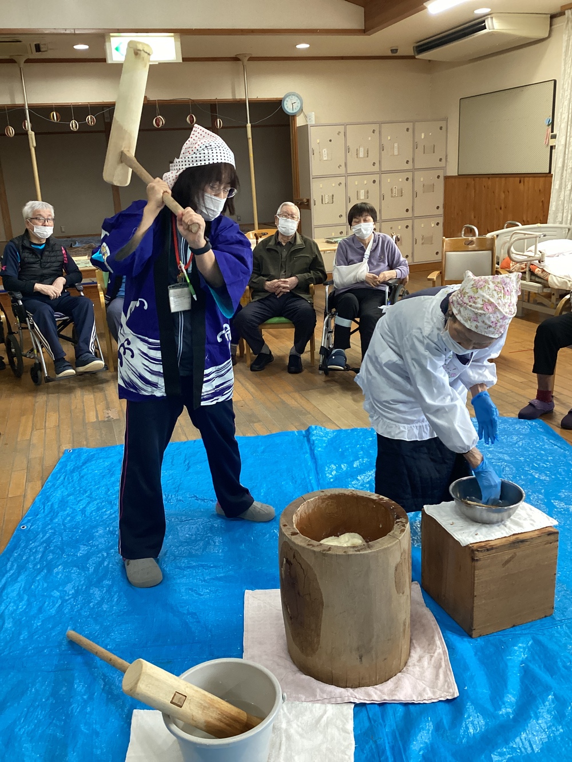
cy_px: 381
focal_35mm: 31
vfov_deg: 58.3
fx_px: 683
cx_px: 286
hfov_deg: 45.4
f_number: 2.4
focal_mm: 3.3
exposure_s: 1/50
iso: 250
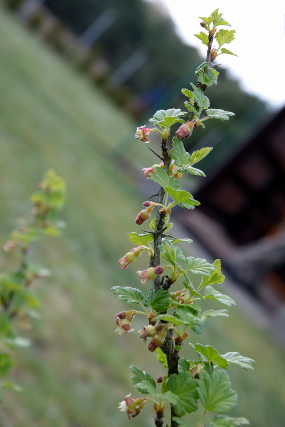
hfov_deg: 17.5
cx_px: 142
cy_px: 214
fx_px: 925
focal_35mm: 78
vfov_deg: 26.0
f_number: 8
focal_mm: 52
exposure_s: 1/200
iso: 400
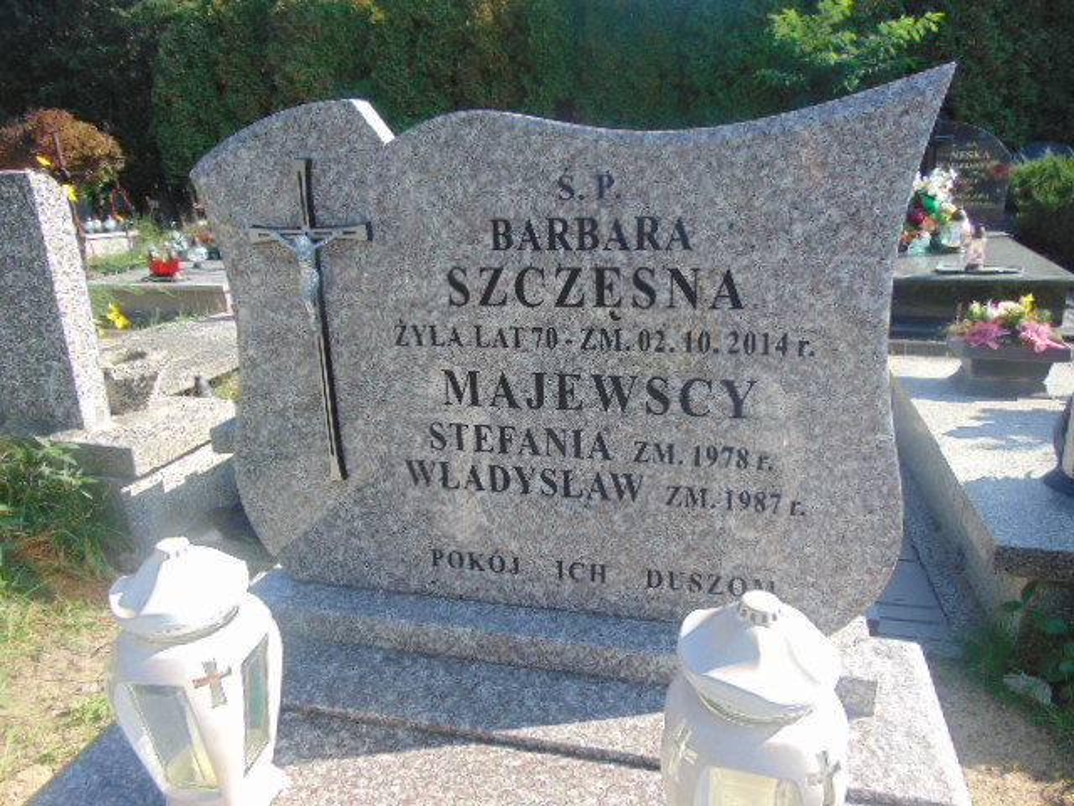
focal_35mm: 25
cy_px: 403
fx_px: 776
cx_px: 537
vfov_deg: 54.9
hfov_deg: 69.4
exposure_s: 1/500
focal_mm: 4.5
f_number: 3
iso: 80
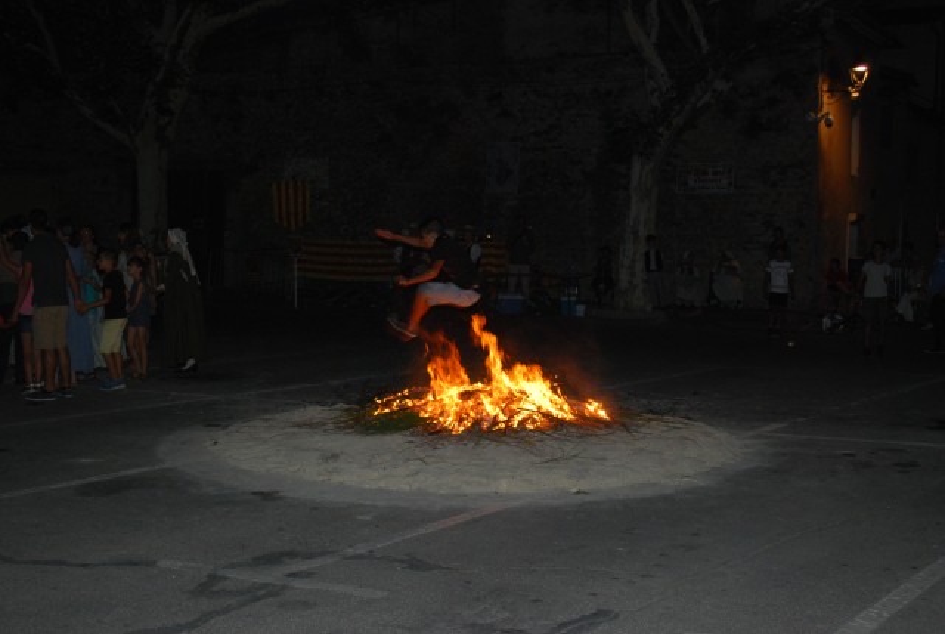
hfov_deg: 43.5
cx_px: 472
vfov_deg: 30.0
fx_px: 1183
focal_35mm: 45
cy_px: 317
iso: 400
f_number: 4.8
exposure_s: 1/60
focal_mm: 30
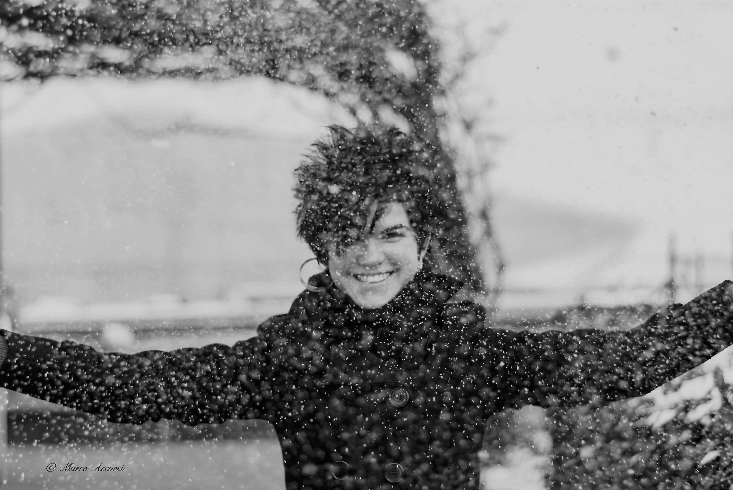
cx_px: 366
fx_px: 1529
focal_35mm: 75
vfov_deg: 18.2
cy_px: 245
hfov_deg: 27.0
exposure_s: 1/800
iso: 100
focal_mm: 50
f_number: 1.8
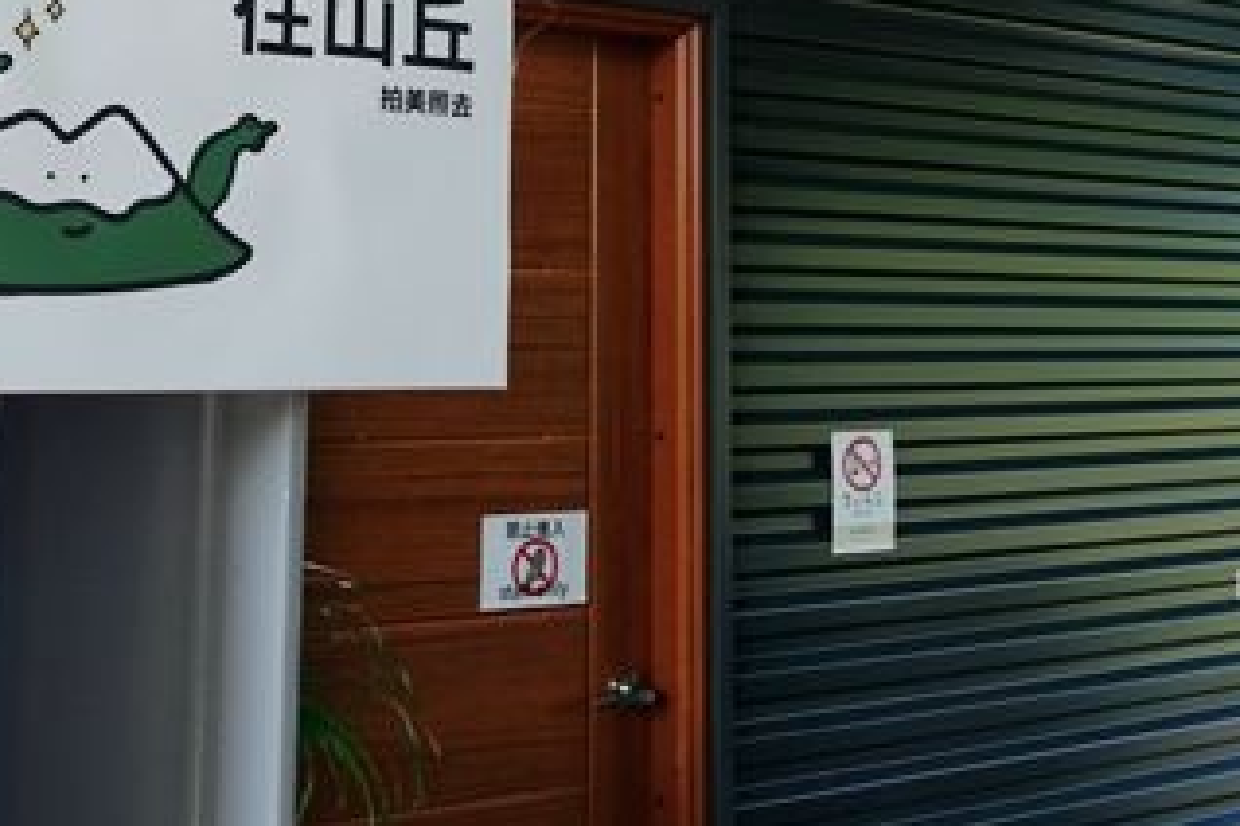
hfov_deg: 39.9
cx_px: 433
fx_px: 1688
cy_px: 6
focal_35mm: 49
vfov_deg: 26.1
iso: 125
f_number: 3.5
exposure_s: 1/80
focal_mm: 8.8
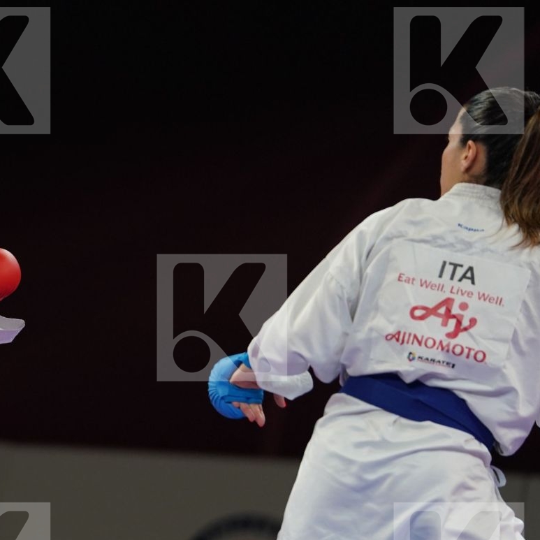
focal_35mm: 396
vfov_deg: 4.4
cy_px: 318
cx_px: -15
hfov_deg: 4.4
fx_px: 6989
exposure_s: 1/1000
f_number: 2.8
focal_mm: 200
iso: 1250
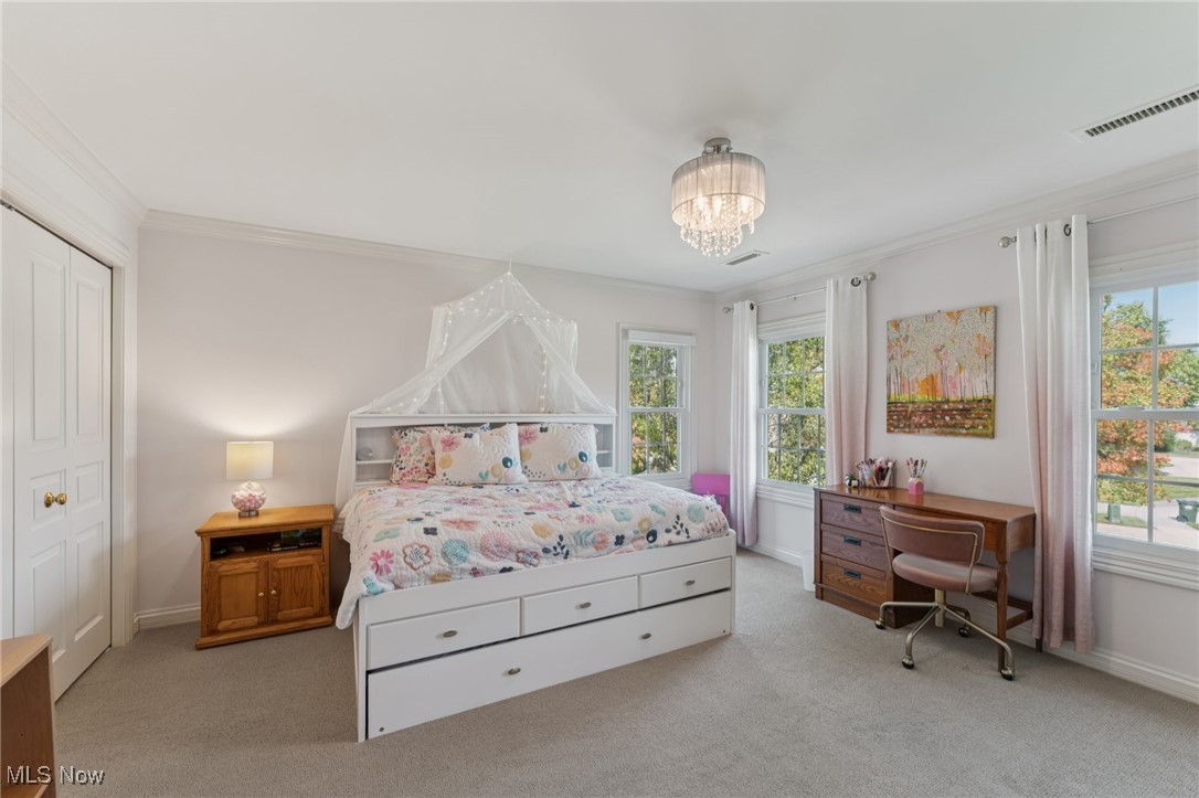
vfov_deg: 81.2
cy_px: 399
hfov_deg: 104.3
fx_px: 466
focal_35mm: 14
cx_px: 600
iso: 200
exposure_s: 1/25
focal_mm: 14
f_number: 5.6
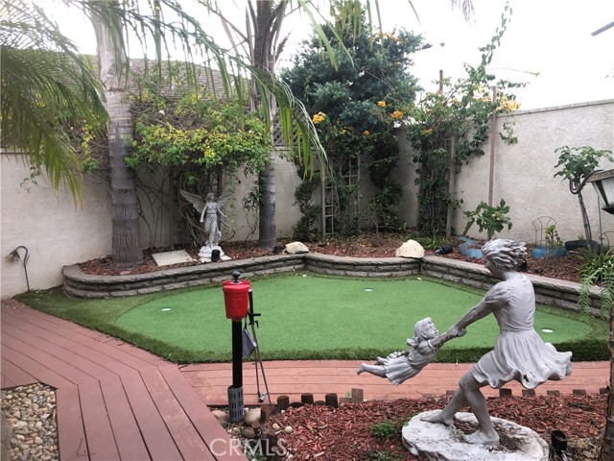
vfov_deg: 49.7
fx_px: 497
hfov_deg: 63.4
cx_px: 307
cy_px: 230
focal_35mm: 28
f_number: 1.8
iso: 50
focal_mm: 4
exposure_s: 1/120
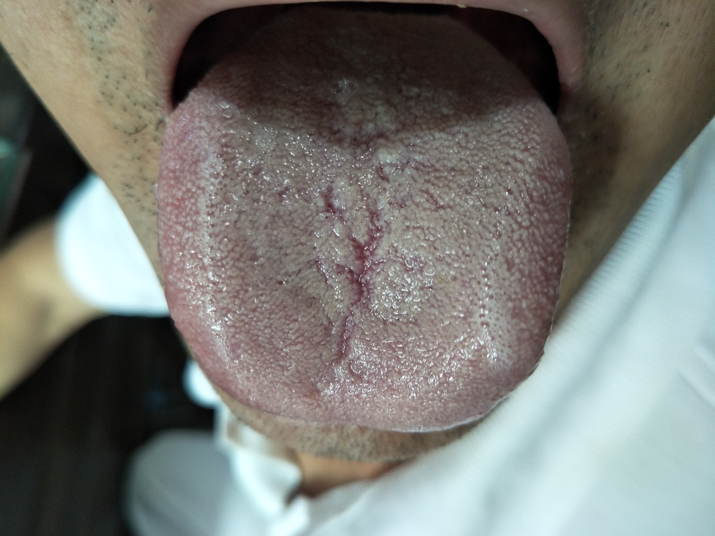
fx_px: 496
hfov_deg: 71.6
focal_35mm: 24
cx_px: 358
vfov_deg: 56.8
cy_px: 268
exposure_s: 1/33
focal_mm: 4.1
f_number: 1.7
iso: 148
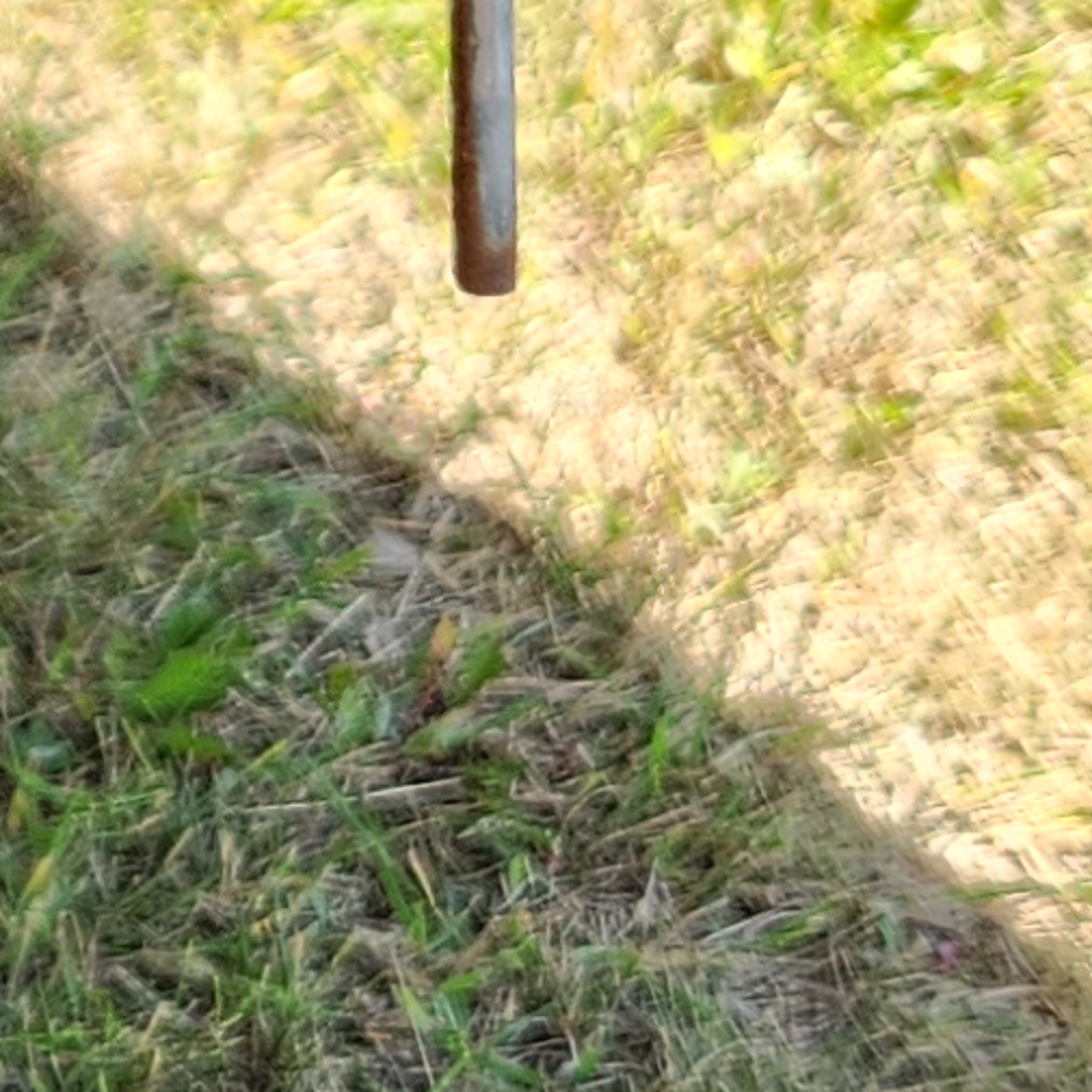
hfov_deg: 9.4
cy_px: -175
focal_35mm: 161
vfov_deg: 10.7
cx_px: -1734
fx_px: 5746
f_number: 1.8
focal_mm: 5.4
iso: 20
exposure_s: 1/180
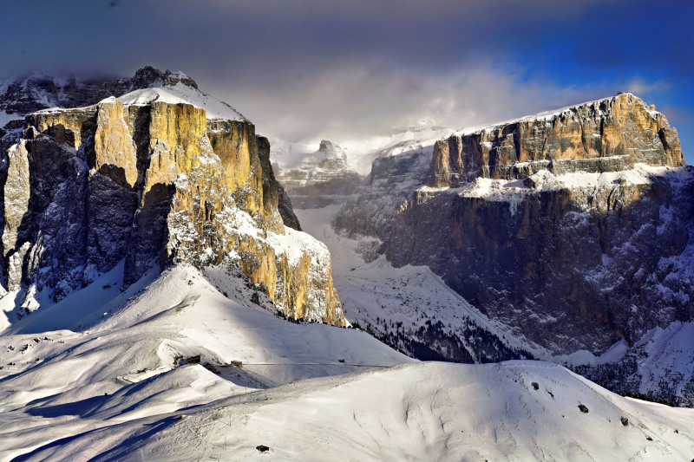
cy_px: 231
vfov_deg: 20.3
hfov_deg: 30.1
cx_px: 347
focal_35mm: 67
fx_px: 1291
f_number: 10
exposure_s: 1/250
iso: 100
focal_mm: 67
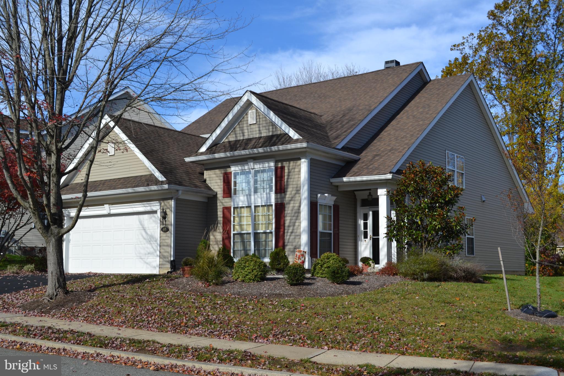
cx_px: 282
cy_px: 188
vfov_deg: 30.8
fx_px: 681
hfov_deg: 45.0
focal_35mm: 44
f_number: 8
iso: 100
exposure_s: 1/250
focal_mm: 29
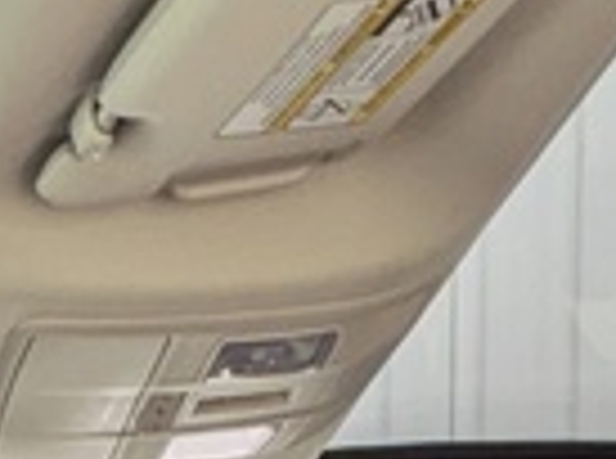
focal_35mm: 105
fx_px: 1864
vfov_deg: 9.9
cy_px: 1440
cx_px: 63
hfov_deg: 18.5
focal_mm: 1.83
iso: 93
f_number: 2.2
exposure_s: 1/33.3
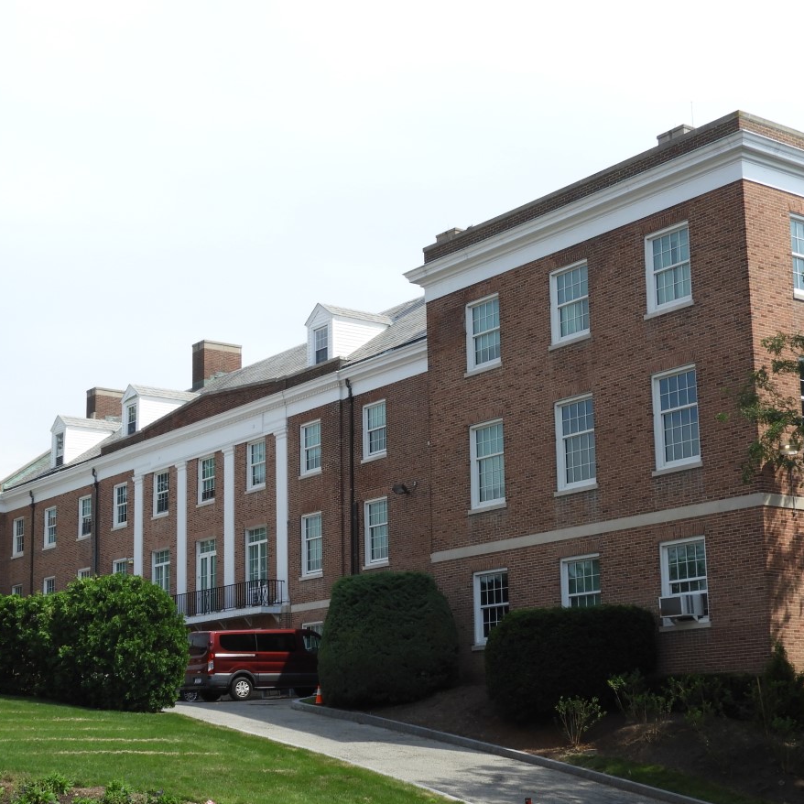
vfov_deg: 29.5
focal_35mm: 58
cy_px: 494
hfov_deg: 29.5
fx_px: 1524
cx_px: 383
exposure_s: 1/800
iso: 100
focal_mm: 7.2
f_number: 3.8
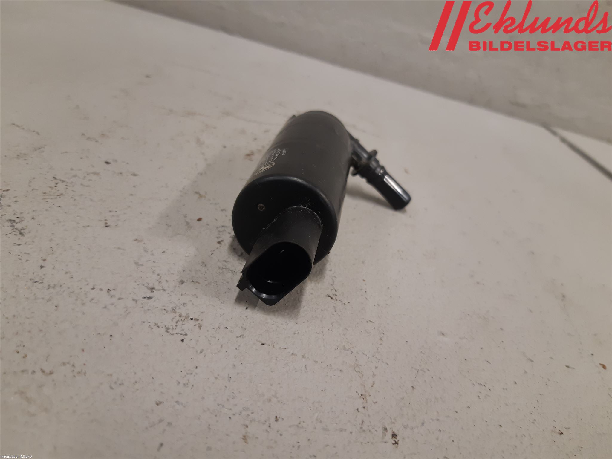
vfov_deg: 53.1
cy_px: 230
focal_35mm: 26
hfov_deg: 67.3
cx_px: 306
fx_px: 460
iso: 125
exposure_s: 1/50
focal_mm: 3.93
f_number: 1.7
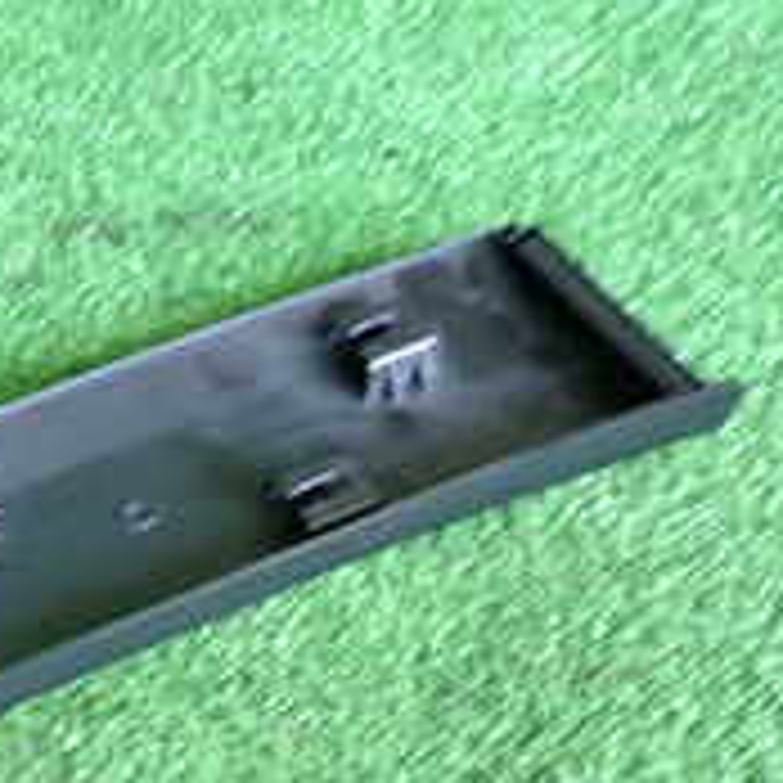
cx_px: -266
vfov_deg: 20.8
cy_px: 1008
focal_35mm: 76
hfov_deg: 20.6
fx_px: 1945
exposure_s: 1/30
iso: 200
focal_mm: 4.5
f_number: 2
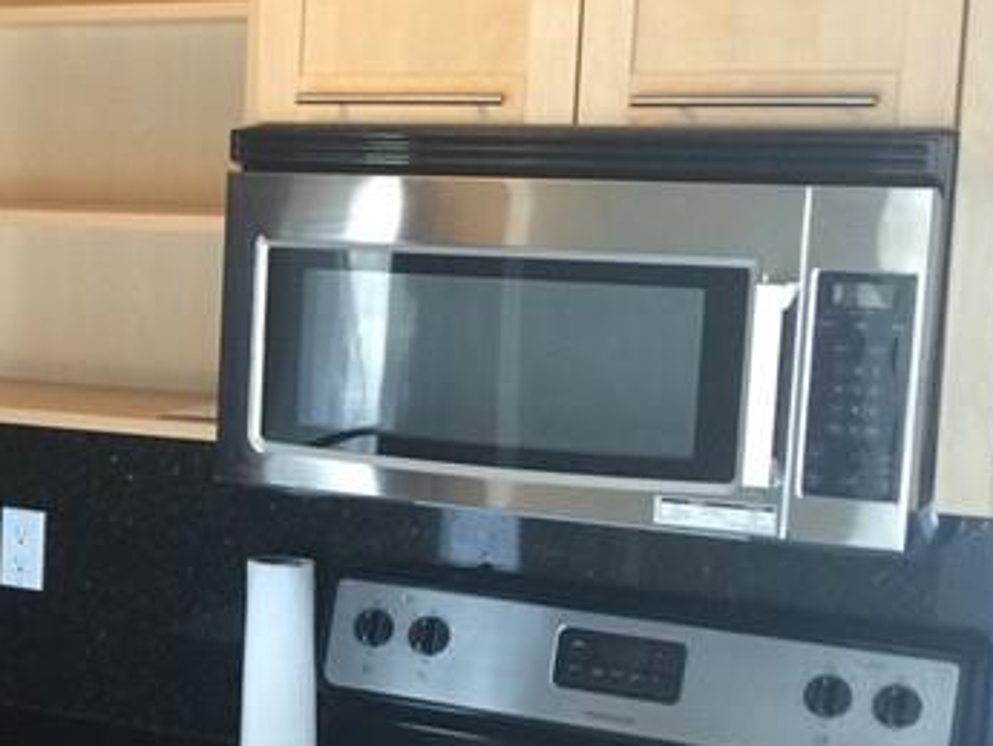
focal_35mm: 86
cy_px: 498
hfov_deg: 21.0
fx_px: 2468
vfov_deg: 17.1
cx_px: -236
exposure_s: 1/15
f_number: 2.2
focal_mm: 4.15
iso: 50
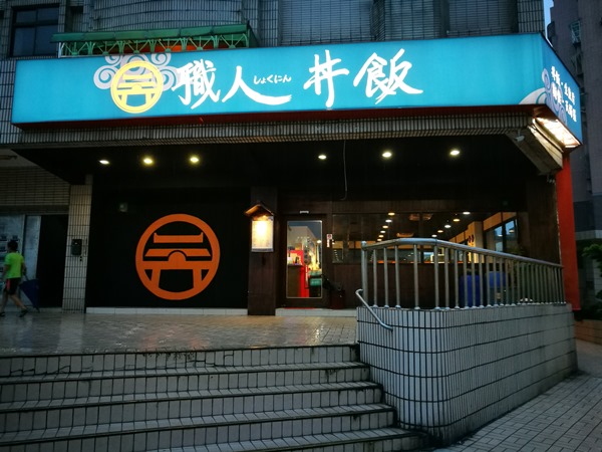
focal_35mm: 27
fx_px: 470
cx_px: 301
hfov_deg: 65.3
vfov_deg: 51.4
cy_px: 226
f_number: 2.2
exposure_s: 1/30
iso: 320
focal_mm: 4.5
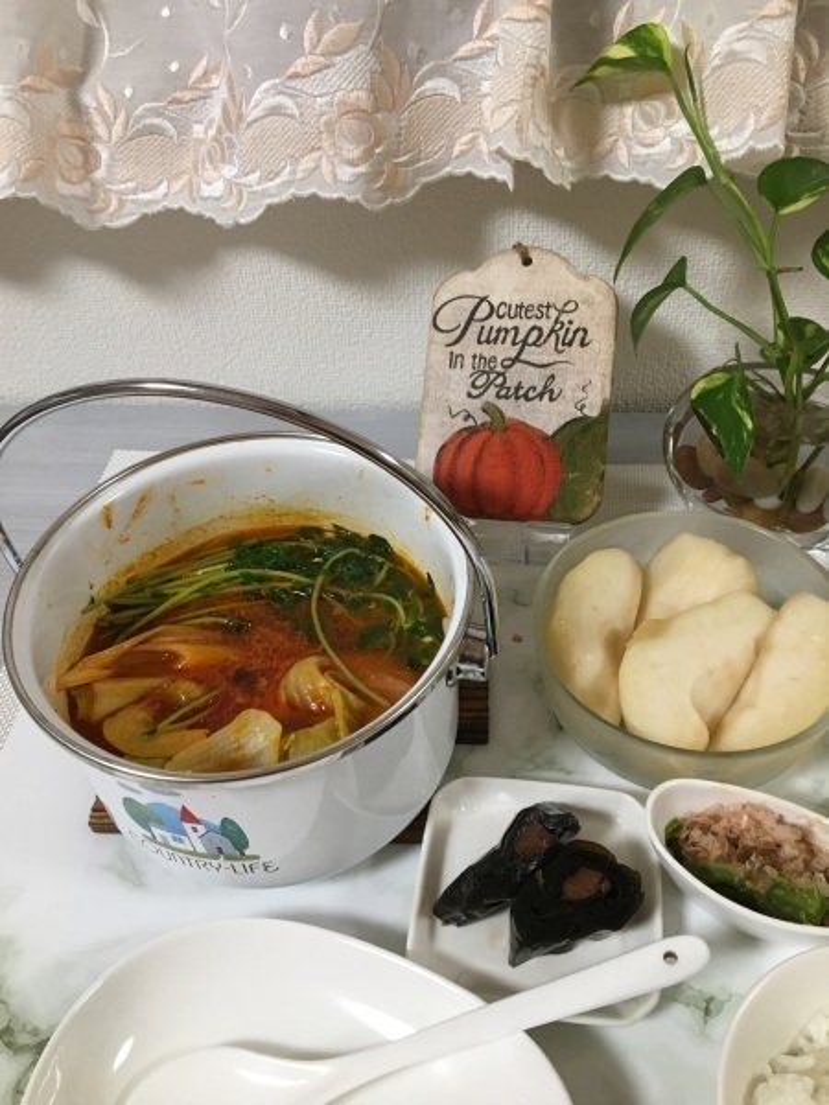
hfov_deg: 48.2
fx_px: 926
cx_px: 414
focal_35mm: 29
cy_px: 552
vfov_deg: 61.7
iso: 125
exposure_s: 1/30
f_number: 2.2
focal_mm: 4.15
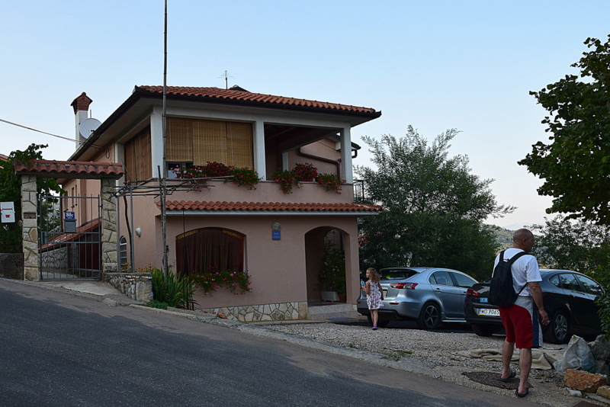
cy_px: 204
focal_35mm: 32
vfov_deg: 41.7
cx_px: 305
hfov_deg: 59.5
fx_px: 534
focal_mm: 21
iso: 400
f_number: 10
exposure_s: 1/200
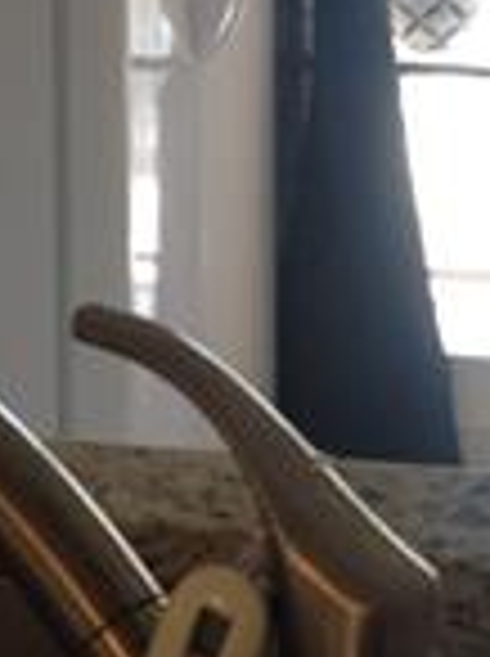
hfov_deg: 10.3
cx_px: 169
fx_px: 2726
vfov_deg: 13.4
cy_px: -112
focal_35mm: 144
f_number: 2.4
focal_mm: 4.28
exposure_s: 1/40
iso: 50
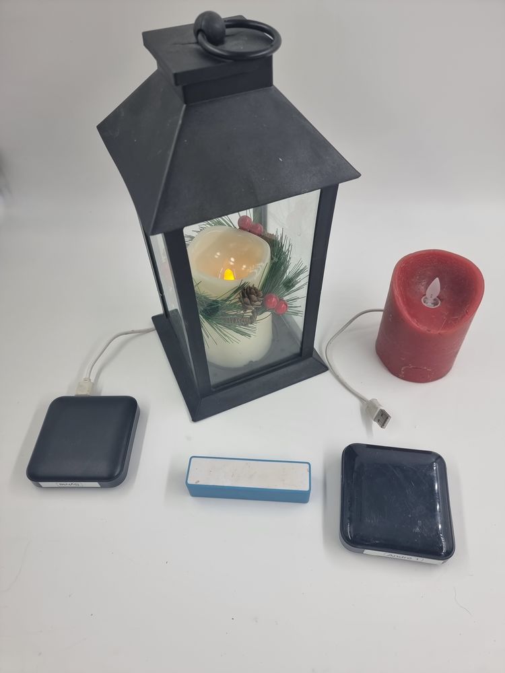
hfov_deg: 56.8
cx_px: 252
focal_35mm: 24
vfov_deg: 71.6
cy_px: 336
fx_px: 467
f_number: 1.8
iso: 50
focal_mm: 6.7
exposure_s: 1/111
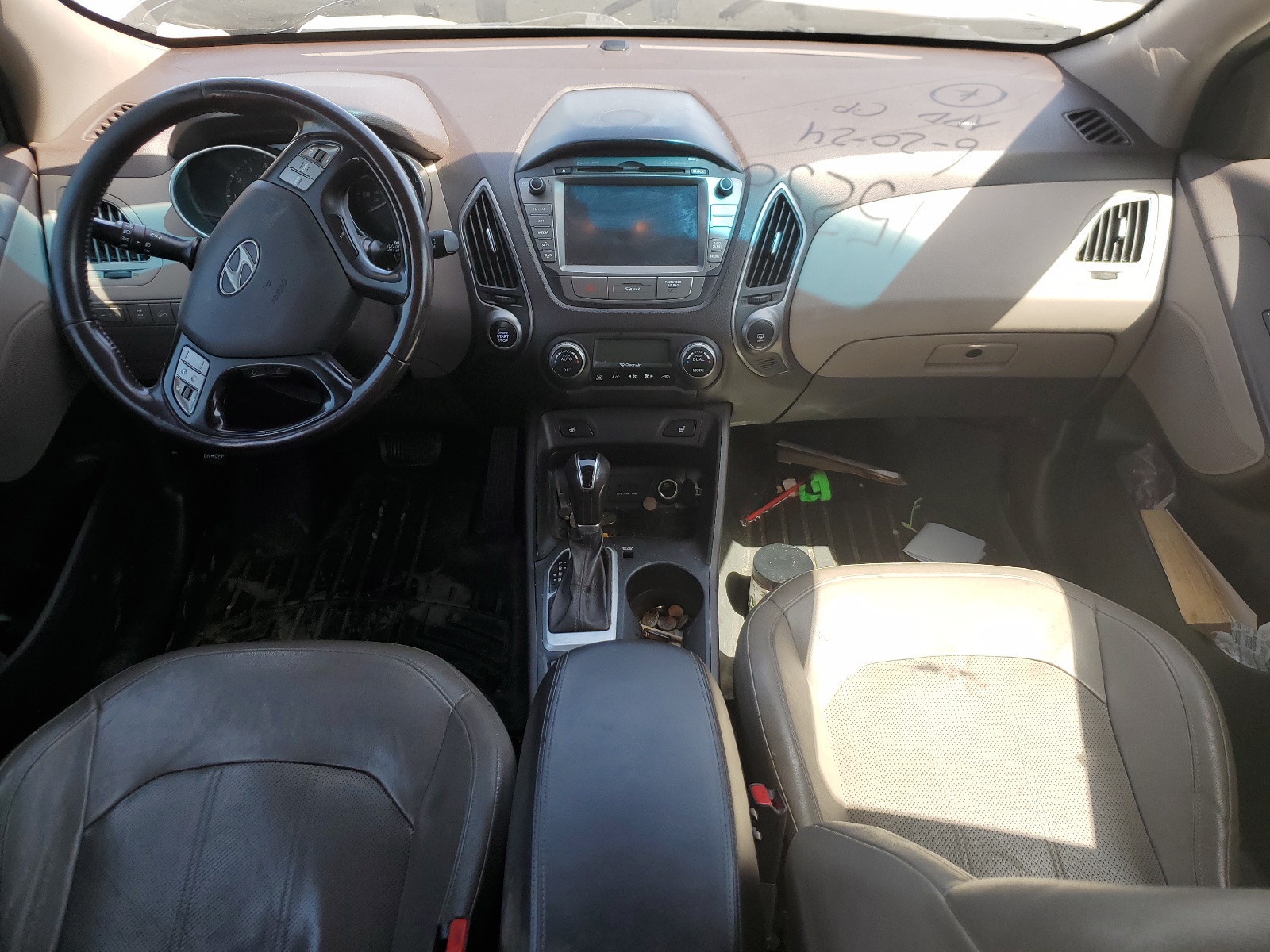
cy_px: 476
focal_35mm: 26
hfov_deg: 67.3
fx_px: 954
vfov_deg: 53.1
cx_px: 635
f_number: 1.5
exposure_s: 1/312
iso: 50
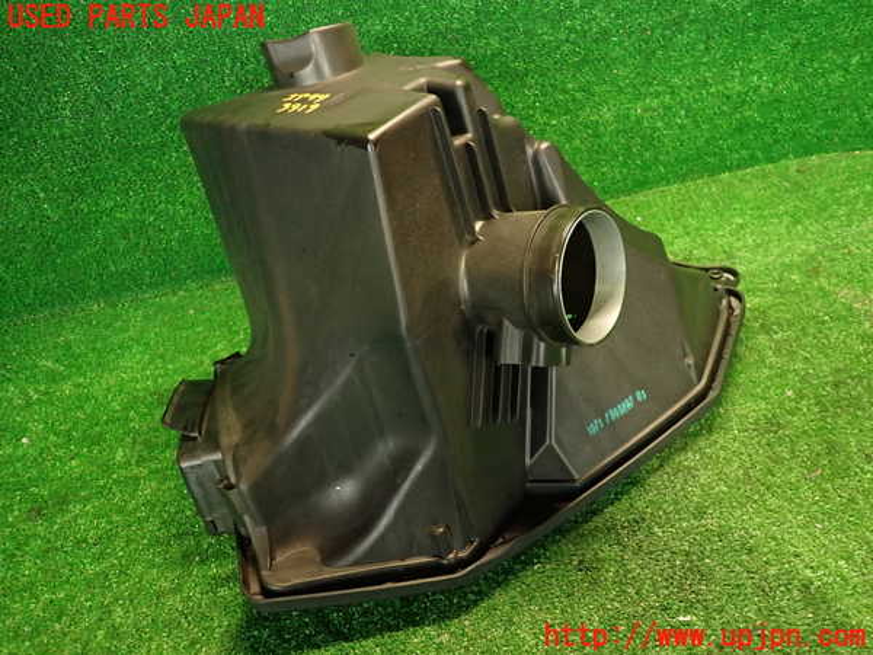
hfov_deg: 69.4
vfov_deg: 54.9
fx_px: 630
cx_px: 436
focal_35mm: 25
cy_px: 328
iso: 500
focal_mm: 4.5
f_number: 2
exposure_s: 1/30
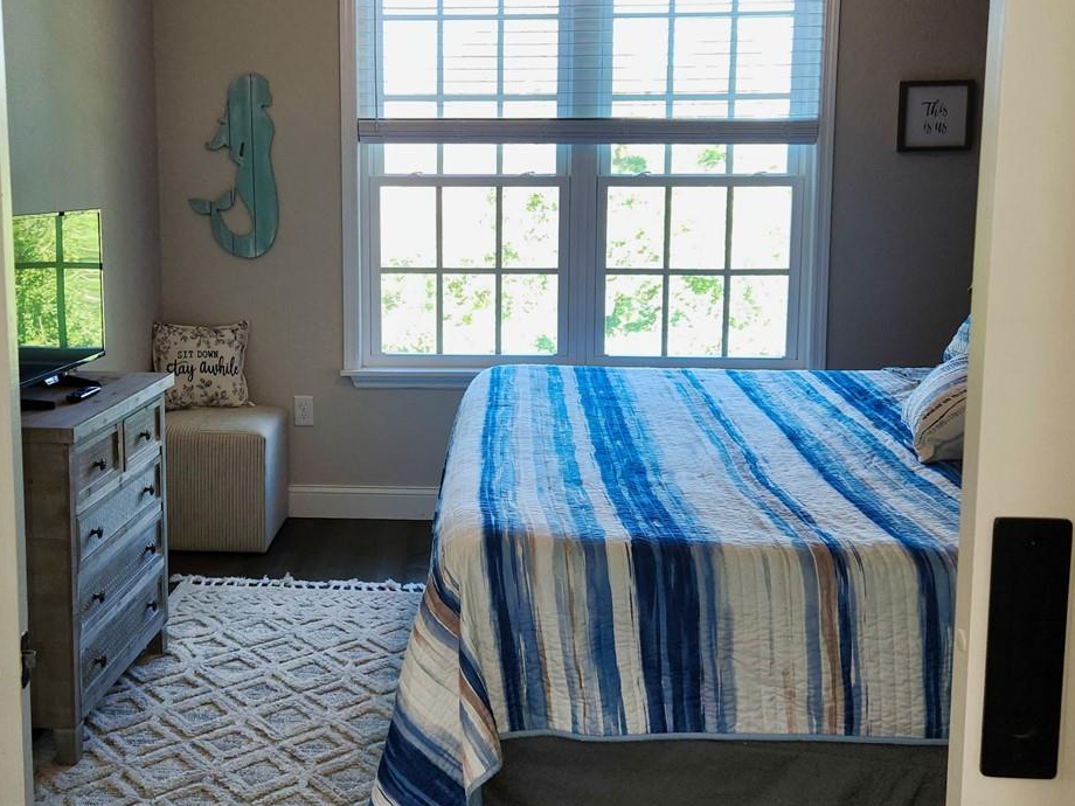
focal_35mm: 40
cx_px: 444
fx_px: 1242
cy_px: 322
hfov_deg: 46.6
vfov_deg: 35.8
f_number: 1.8
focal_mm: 5.4
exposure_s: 1/60
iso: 50
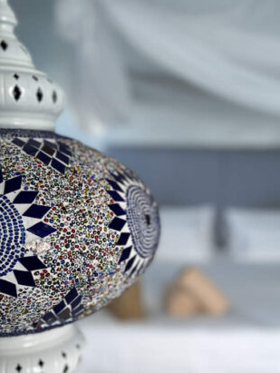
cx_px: 171
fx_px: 452
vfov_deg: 44.3
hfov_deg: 34.3
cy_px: 241
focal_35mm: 42
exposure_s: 1/147
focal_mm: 6.9
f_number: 1.8
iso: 80
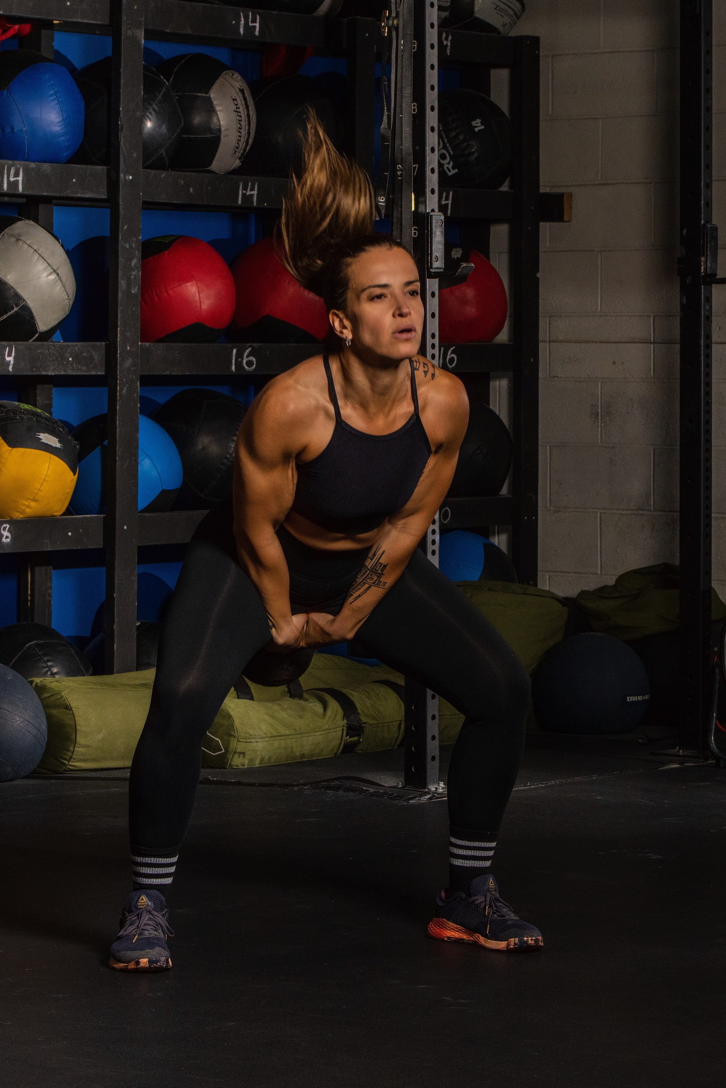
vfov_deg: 28.8
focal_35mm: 70
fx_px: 2117
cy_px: 544
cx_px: 363
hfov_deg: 19.5
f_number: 9
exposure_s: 1/400
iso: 640
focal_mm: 70
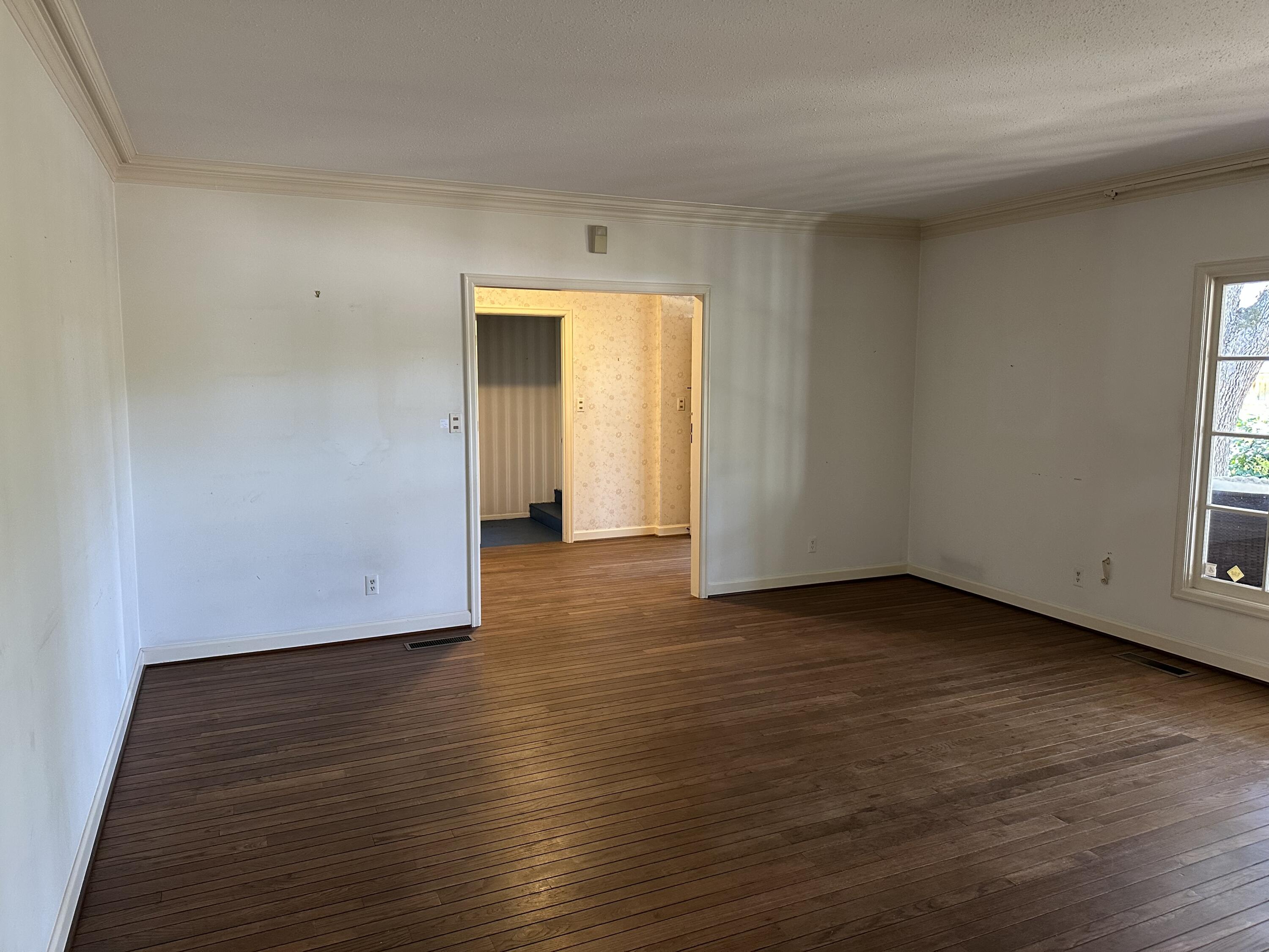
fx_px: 880
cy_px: 476
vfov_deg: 56.8
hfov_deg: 71.6
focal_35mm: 24
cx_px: 634
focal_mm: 6.86
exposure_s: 1/60
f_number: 1.78
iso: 320
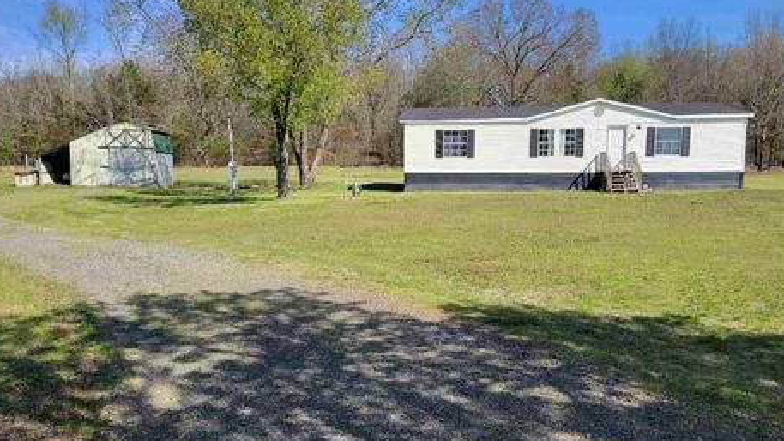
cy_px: 260
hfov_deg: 62.6
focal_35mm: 31
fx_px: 644
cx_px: 377
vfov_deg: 37.7
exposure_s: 1/1529
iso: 40
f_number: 1.8
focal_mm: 5.4
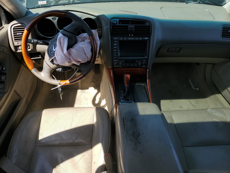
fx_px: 173
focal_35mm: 26
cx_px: 115
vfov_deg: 53.1
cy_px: 86
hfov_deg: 67.3
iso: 50
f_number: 1.5
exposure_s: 1/1429
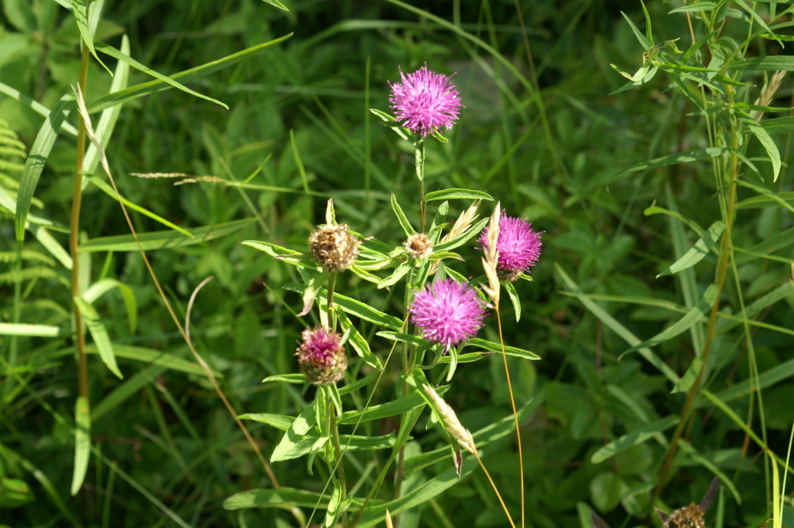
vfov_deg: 12.2
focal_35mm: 112
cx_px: 397
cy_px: 264
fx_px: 2479
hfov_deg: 18.2
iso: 100
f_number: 9
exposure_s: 1/80
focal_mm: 75
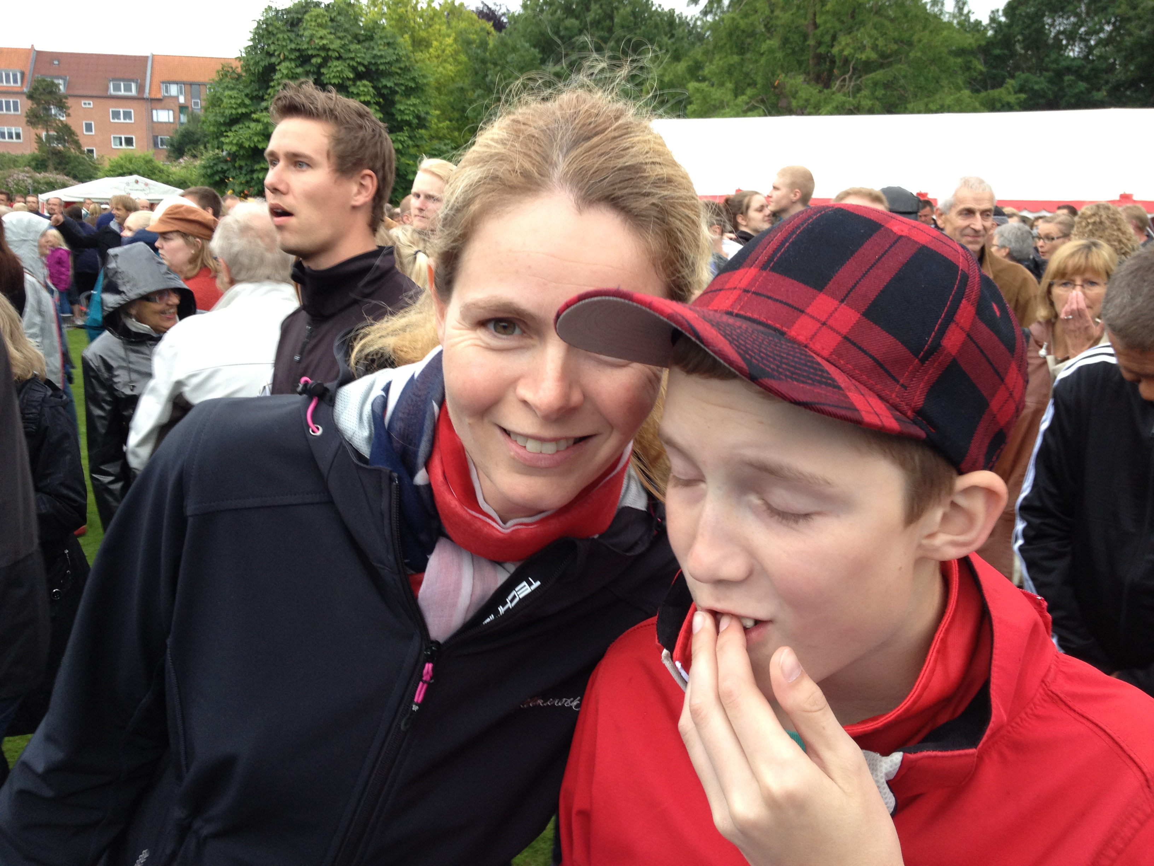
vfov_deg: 40.7
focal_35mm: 35
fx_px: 1167
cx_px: 577
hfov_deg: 52.6
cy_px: 433
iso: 80
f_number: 2.4
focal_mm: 4.28
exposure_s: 1/60
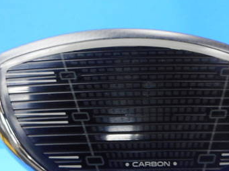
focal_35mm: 47
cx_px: 134
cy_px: 95
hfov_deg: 40.3
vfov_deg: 30.9
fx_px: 311
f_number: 3.7
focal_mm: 4.5
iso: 320
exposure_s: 1/30
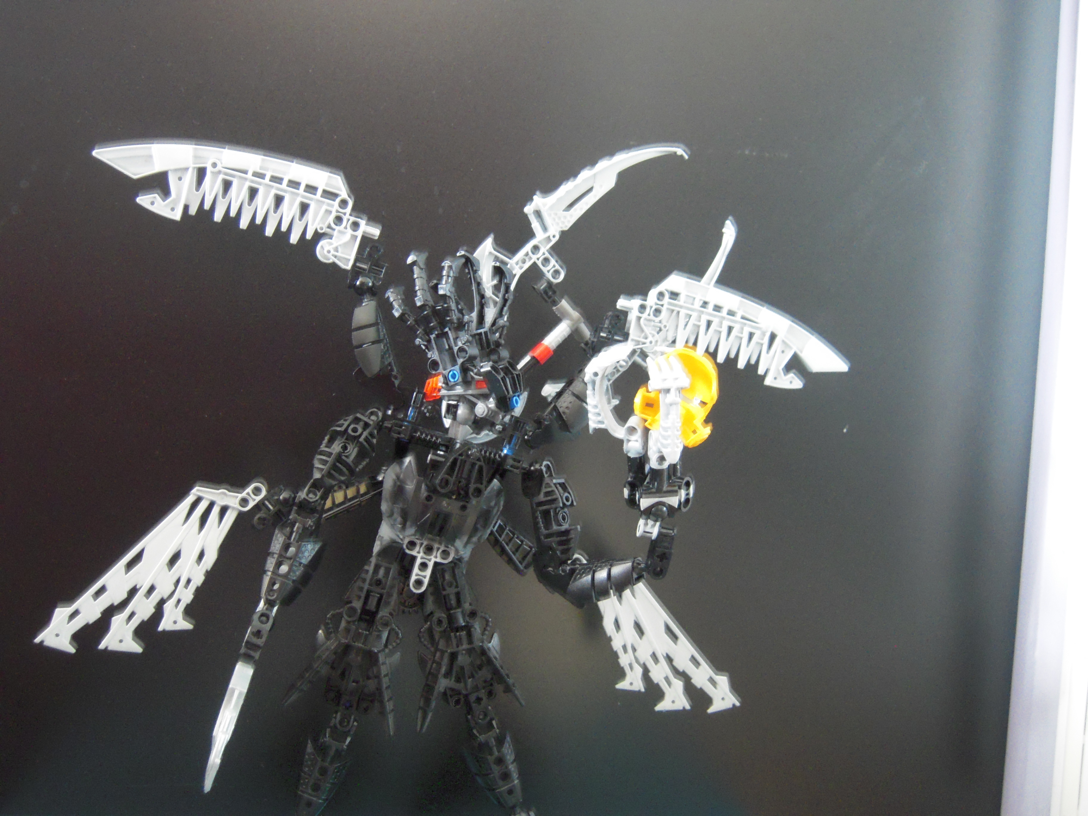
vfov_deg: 38.7
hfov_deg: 50.1
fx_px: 1163
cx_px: 544
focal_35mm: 37
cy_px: 408
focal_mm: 6.5
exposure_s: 1/1.6
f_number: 3
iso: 800
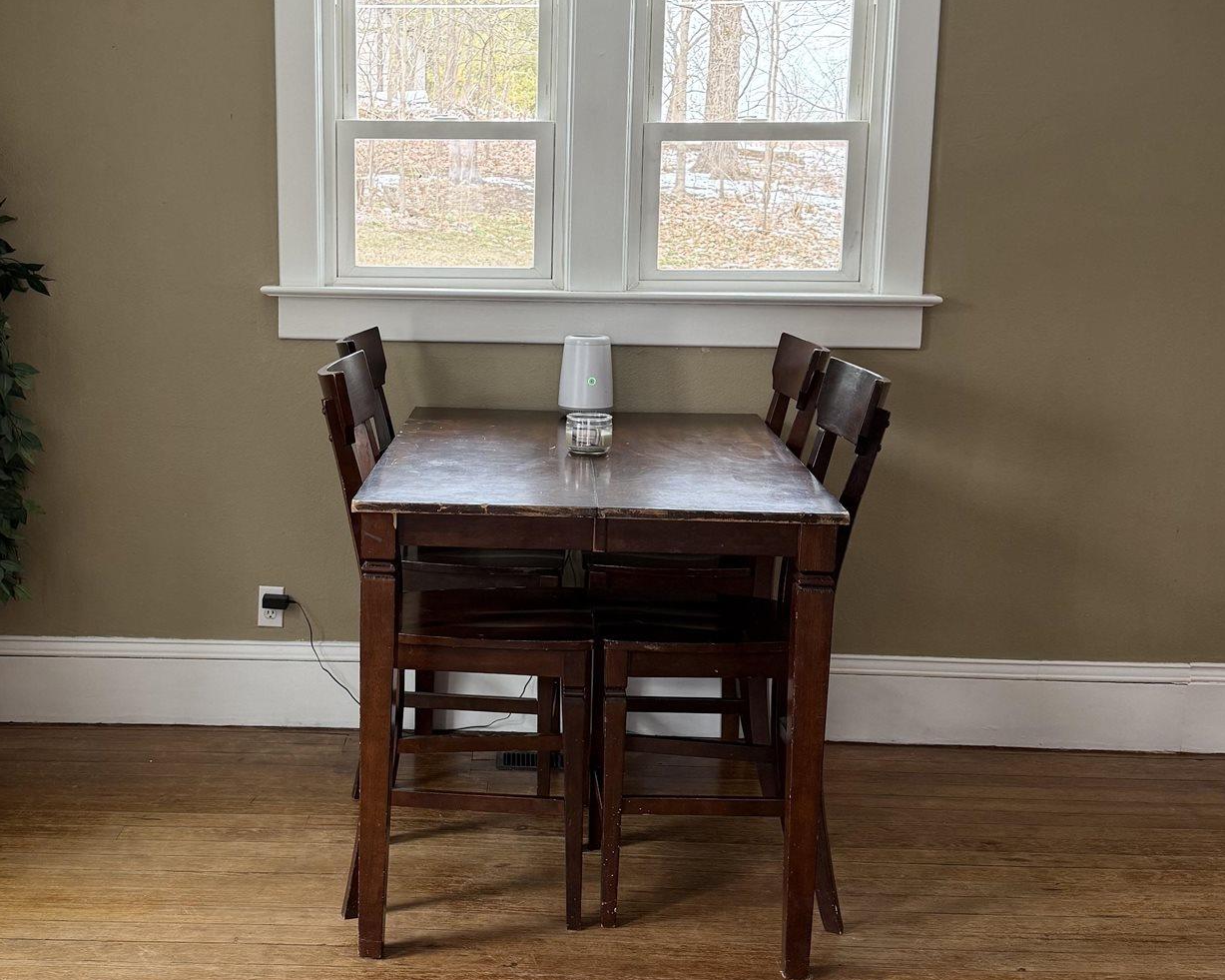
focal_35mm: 44
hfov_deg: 41.7
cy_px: 475
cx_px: 462
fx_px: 1595
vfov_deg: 34.1
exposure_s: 1/60
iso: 125
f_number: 1.78
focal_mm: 6.76
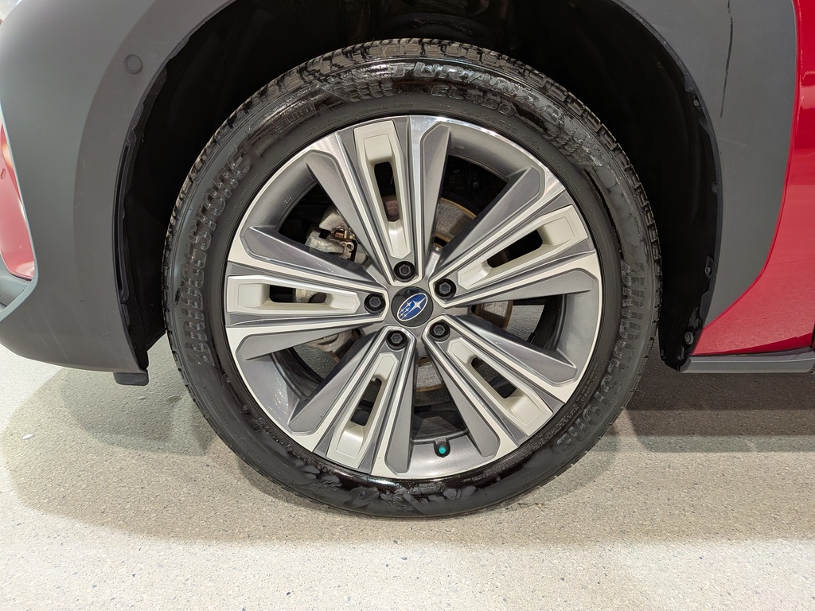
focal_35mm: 24
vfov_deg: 56.8
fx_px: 565
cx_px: 408
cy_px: 306
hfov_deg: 71.6
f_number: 1.7
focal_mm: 4.53
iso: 71
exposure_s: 1/50
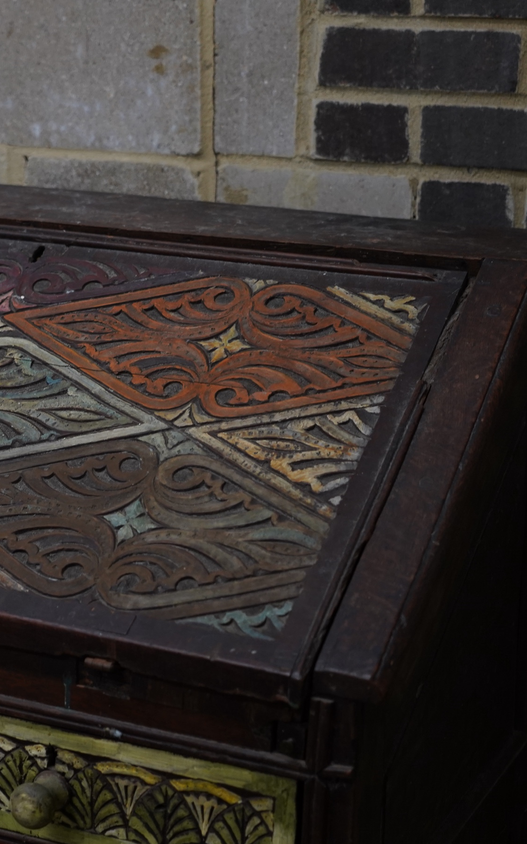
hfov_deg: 15.6
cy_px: 420
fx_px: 1885
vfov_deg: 25.2
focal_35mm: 82
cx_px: -5
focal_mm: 53
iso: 1250
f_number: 4
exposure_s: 1/125
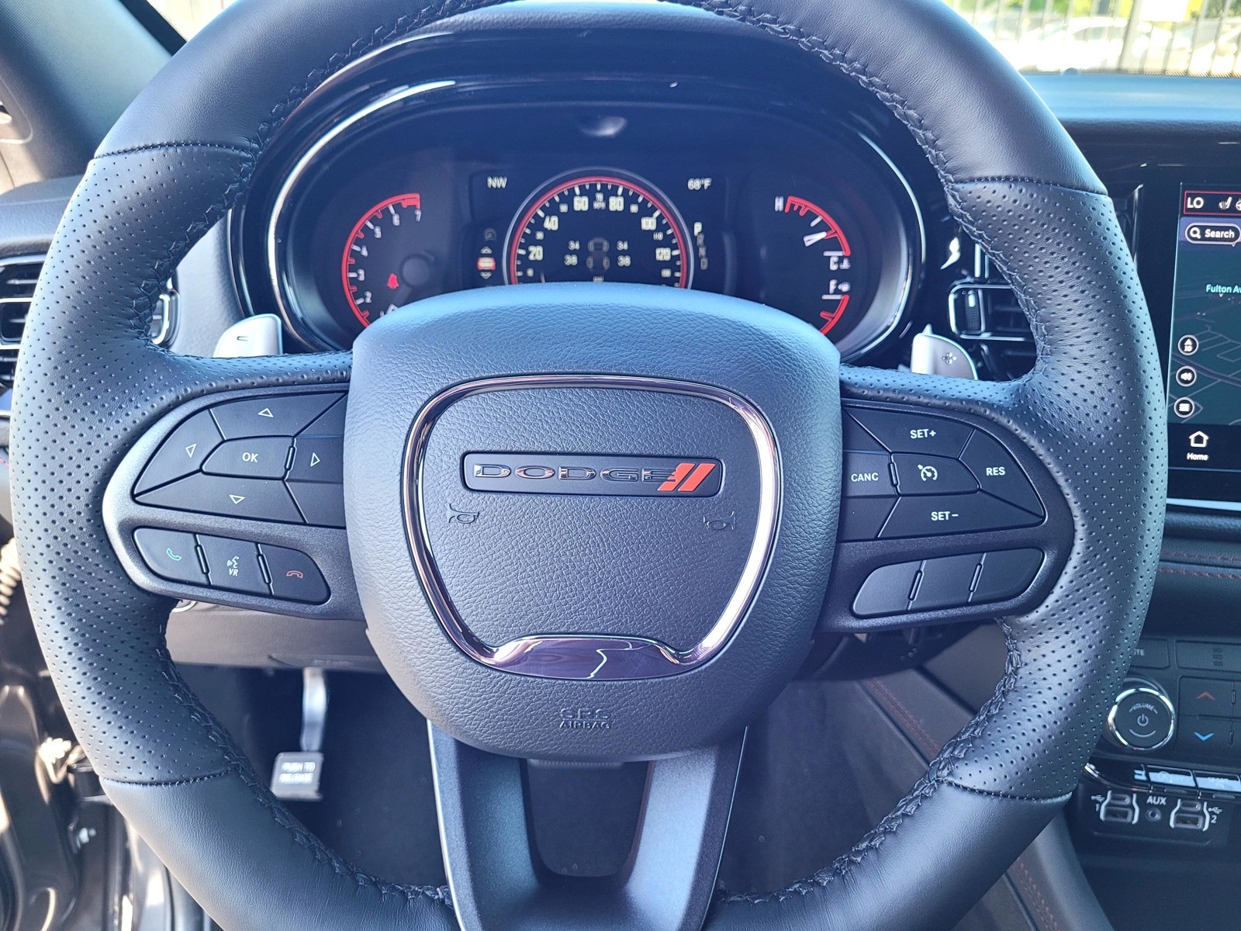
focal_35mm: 26
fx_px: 932
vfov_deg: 53.1
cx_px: 620
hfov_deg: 67.3
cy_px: 466
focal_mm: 5.4
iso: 160
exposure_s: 1/120
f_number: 1.8
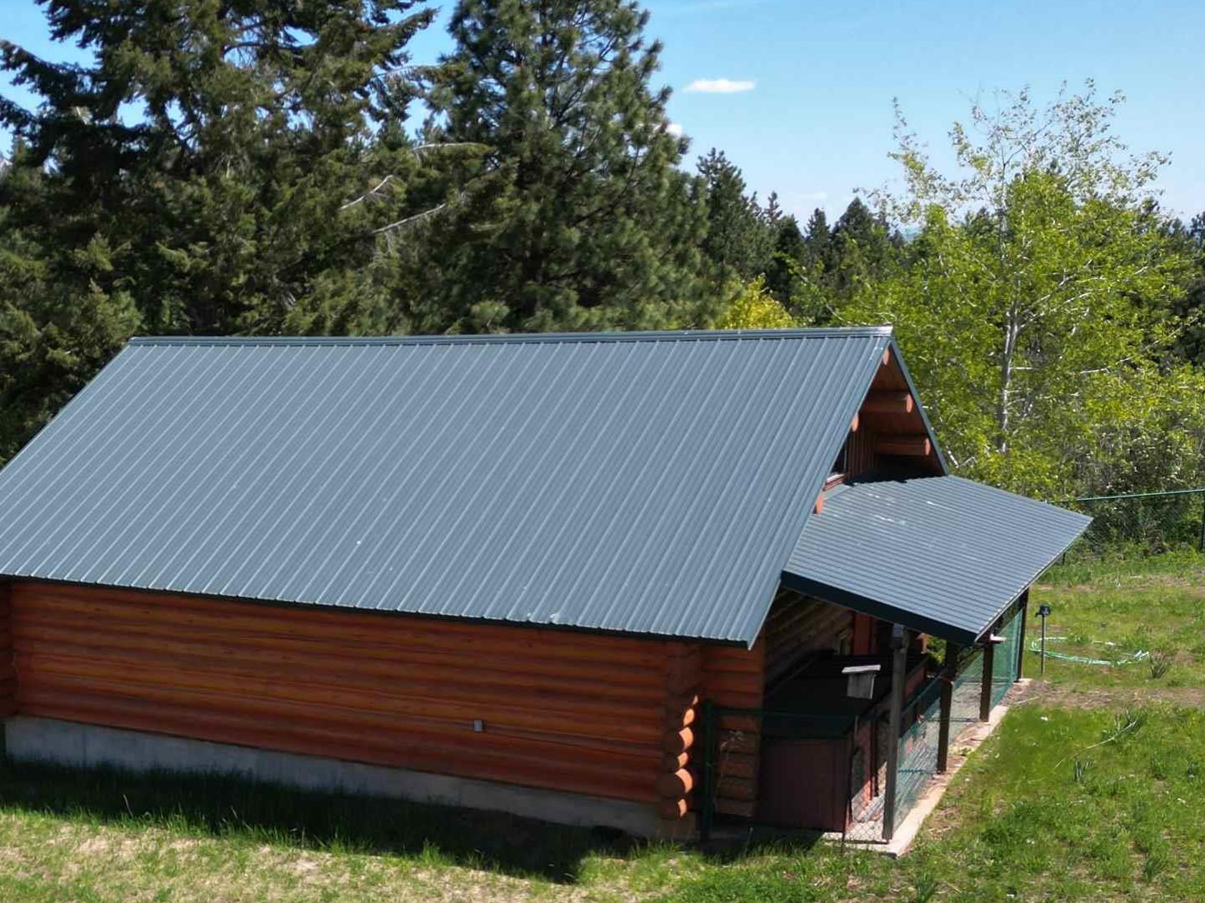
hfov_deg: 35.5
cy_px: 674
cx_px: 148
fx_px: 1775
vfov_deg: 28.2
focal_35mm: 51
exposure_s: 1/2000
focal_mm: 6.72
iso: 100
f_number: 1.7
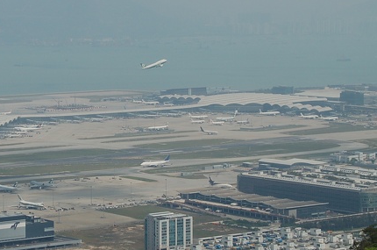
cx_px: 68
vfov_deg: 9.0
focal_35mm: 152
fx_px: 1588
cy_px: 102
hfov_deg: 13.5
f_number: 9.5
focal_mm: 55
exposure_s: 1/350
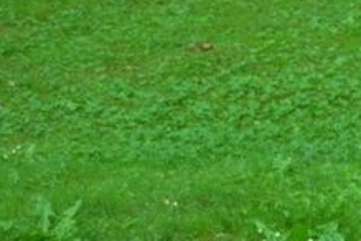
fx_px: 2246
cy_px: 514
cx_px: 841
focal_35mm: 224
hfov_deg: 8.5
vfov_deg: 6.0
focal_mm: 32
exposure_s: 1/125
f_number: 5.6
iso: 160
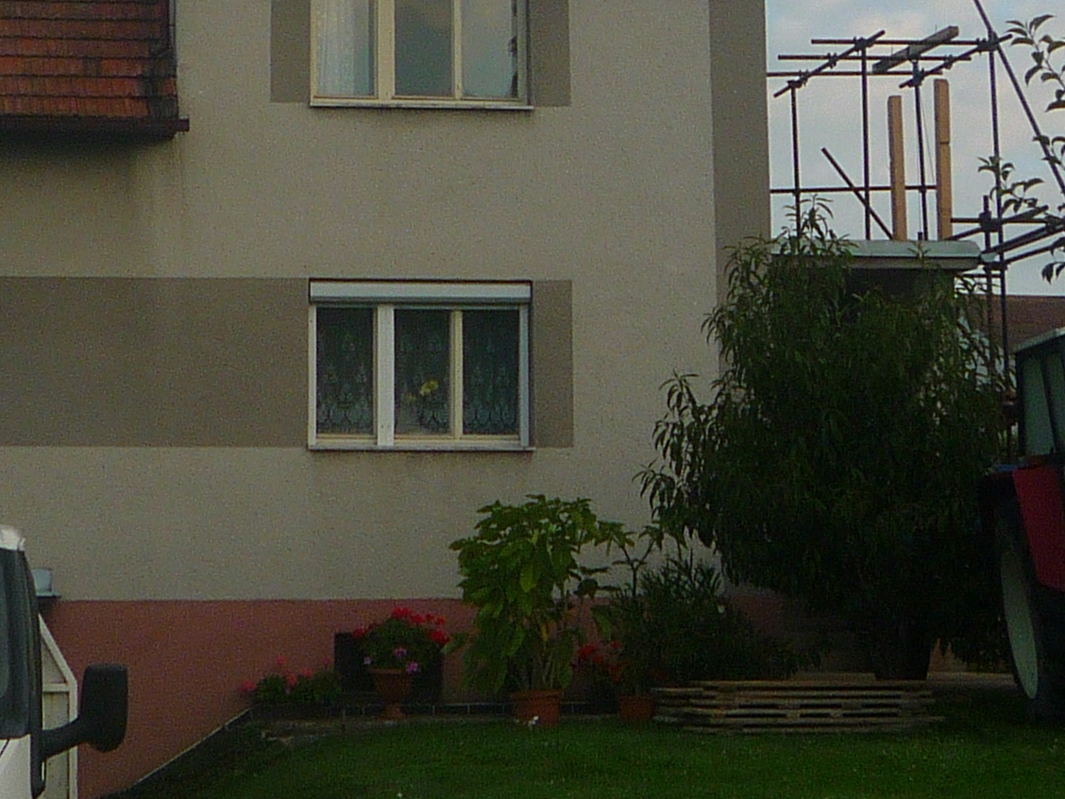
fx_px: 2984
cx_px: 382
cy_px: 70
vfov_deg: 15.1
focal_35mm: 97
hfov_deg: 20.2
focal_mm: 5.2
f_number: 4
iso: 100
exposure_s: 1/400
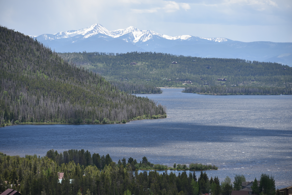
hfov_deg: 10.8
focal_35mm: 190
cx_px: 146
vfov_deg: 7.2
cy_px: 98
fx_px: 1541
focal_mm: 190
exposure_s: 1/400
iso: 100
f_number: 6.3
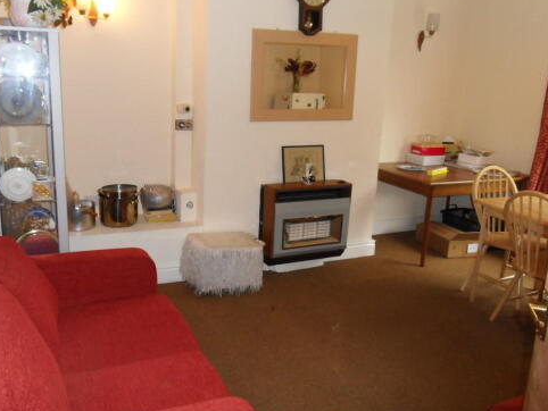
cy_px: 180
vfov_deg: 48.2
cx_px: 226
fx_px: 459
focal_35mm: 29
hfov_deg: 61.2
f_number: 3.3
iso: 200
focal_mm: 4.2
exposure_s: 1/30
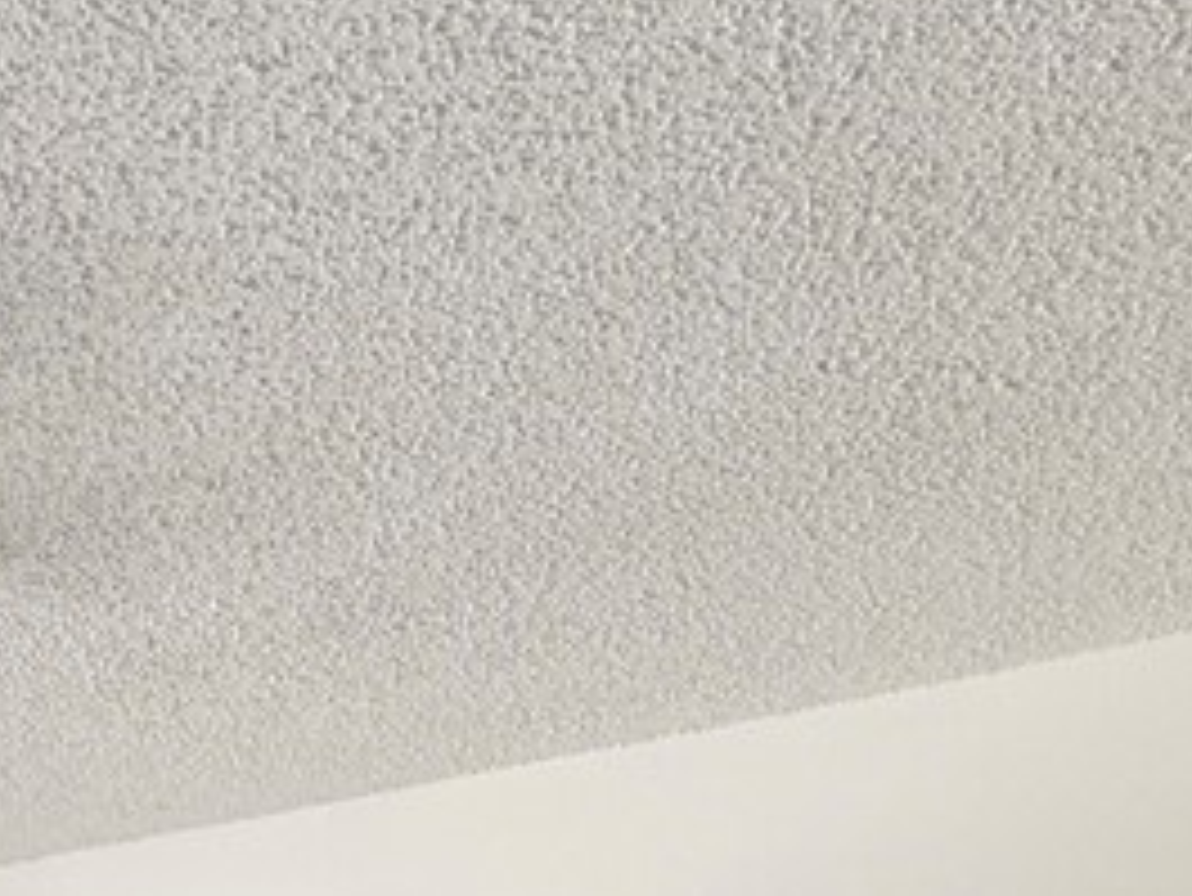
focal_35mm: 54
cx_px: -63
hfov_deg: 32.1
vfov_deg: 21.2
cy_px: 1463
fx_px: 1860
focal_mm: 2.22
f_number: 2.2
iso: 160
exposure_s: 1/121
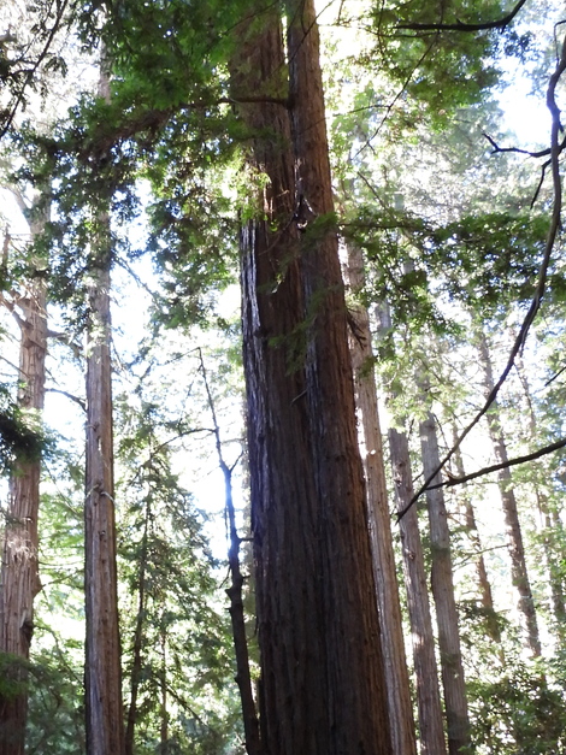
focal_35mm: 49
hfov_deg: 28.8
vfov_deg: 38.2
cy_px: 542
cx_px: 84
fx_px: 1069
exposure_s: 1/25
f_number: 2.8
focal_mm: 4.3
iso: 400
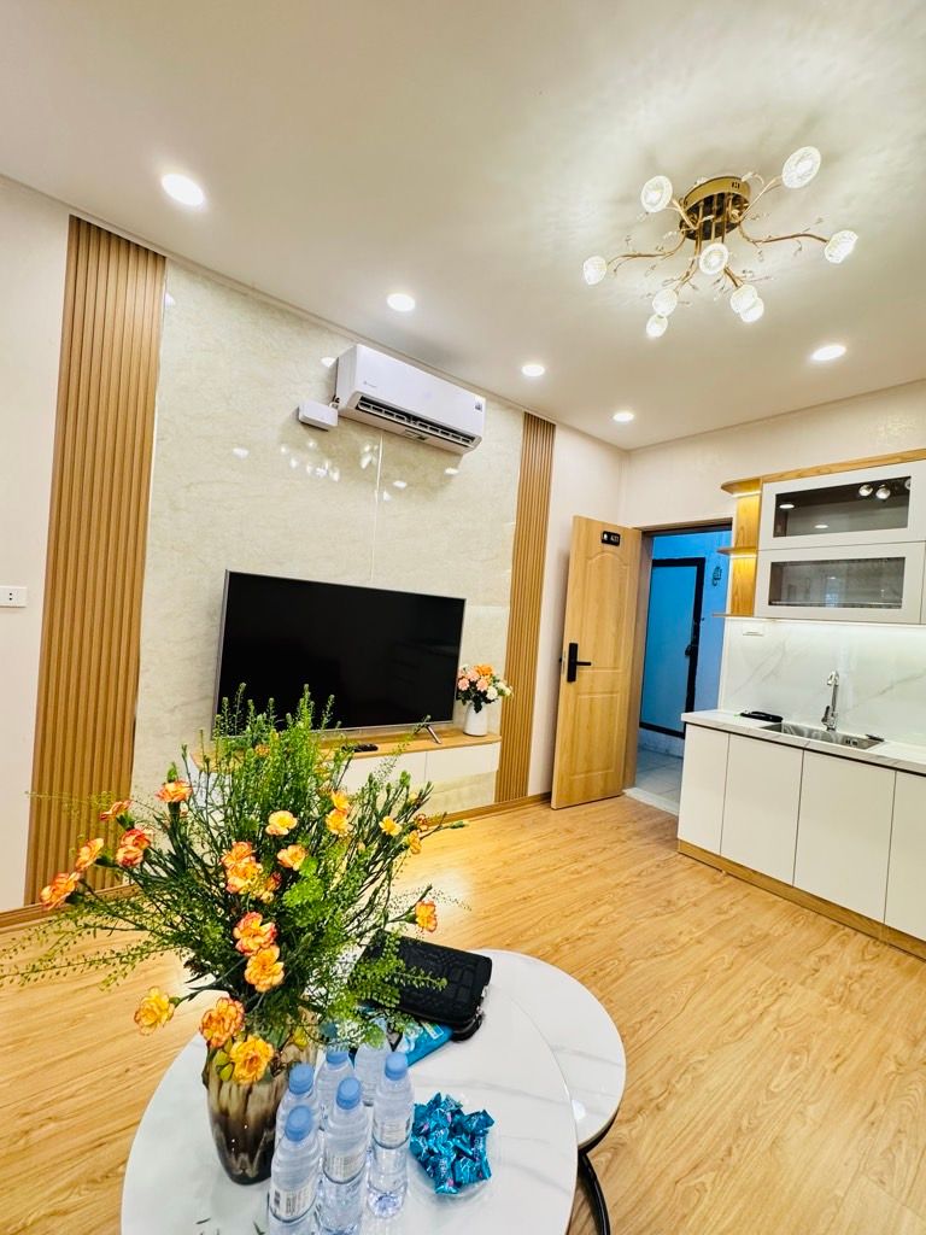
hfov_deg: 85.7
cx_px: 463
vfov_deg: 102.1
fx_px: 499
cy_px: 618
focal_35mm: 14
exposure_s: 1/100
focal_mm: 2.22
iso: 250
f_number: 2.2
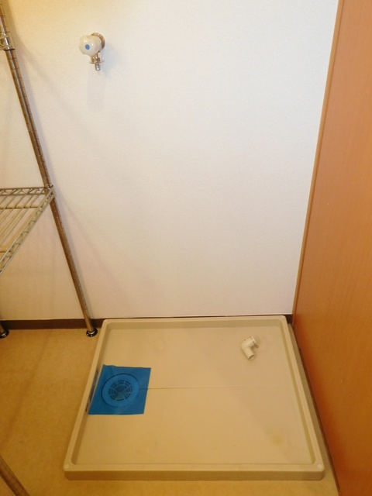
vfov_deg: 69.4
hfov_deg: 54.9
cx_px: 186
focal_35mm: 25
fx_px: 358
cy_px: 248
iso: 400
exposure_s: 1/30
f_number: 3.4
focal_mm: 4.5
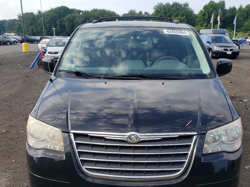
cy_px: 121
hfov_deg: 52.6
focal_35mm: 35
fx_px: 253
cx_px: 136
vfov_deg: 40.3
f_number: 1.5
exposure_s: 1/1429
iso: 50
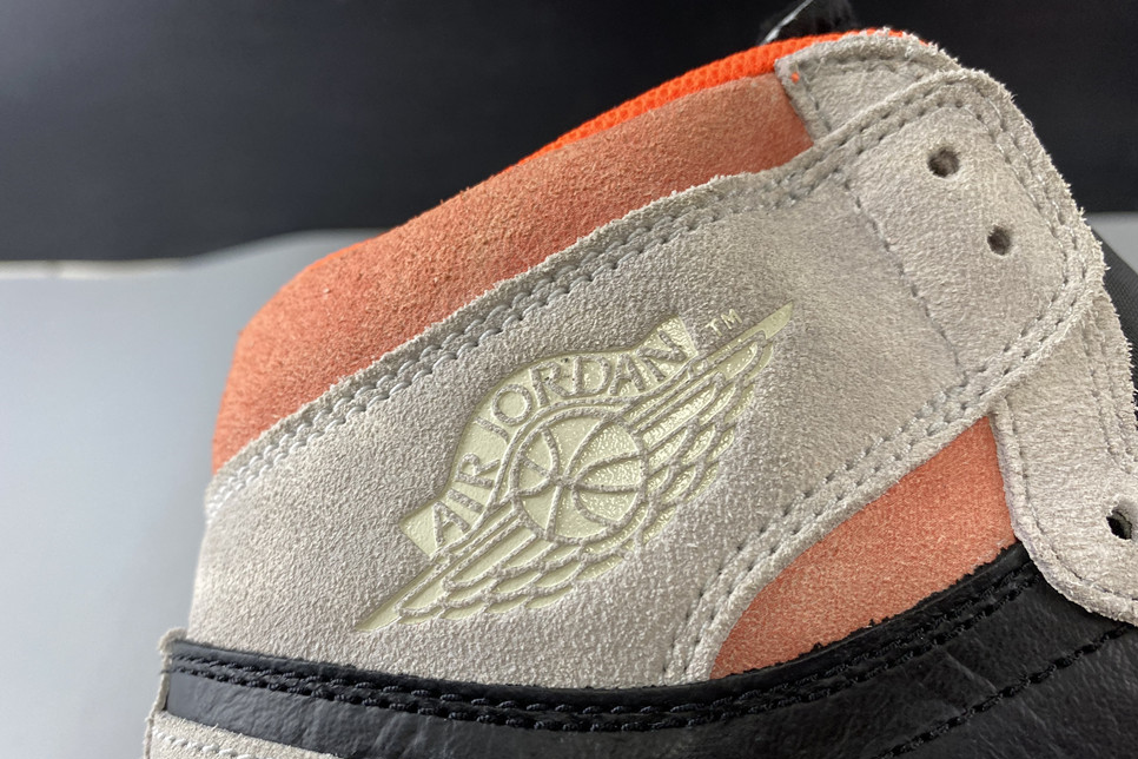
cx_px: 570
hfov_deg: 65.5
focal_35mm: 28
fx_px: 885
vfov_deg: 46.3
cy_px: 423
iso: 80
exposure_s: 1/100
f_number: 1.8
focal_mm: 4.25
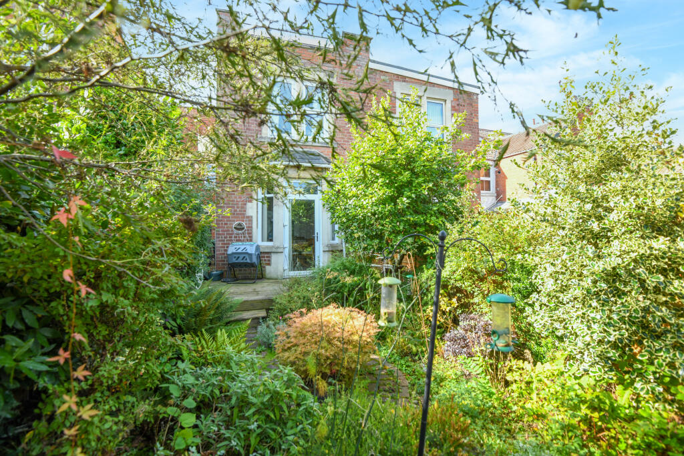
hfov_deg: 96.7
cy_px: 228
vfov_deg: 73.8
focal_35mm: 16
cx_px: 342
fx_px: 304
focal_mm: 16
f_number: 6.3
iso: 320
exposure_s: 1/125
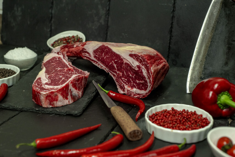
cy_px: 78
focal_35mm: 50
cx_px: 118
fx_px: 327
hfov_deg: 39.6
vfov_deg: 27.0
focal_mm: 50
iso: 1250
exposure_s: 1/60
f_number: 5.6
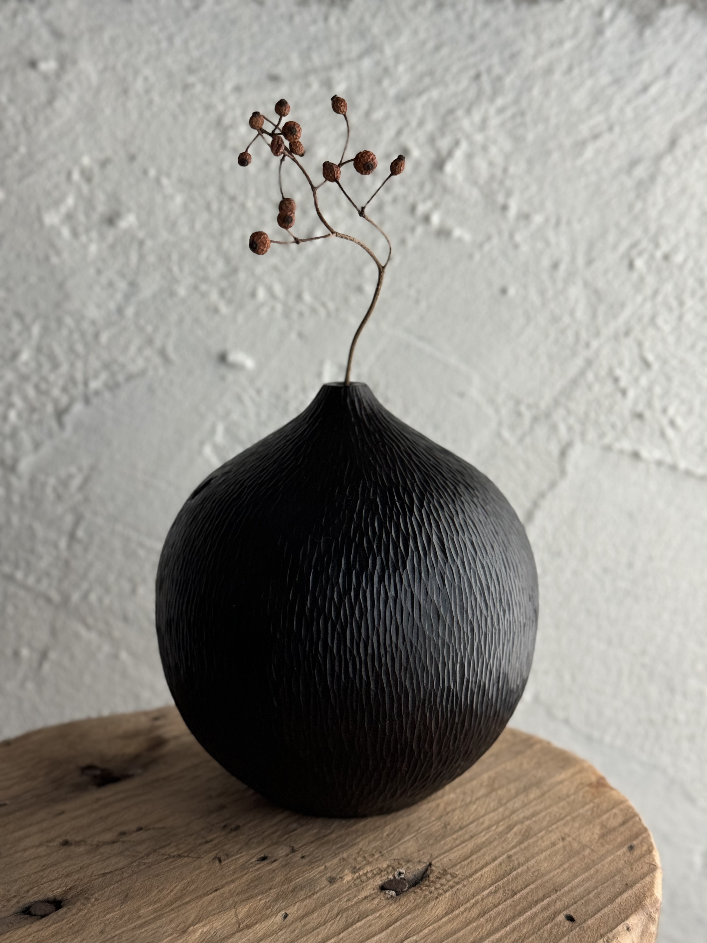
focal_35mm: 48
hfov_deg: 30.3
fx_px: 1307
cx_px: 354
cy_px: 472
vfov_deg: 39.7
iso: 320
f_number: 1.78
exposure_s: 1/40
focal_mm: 6.76
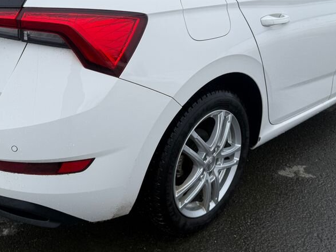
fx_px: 408
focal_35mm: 42
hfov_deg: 44.6
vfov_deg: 33.5
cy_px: 56
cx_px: 142
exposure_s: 1/1075
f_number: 1.78
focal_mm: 6.76
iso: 80
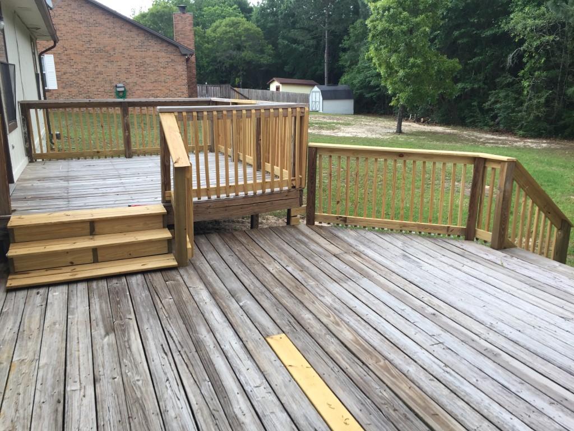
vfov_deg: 48.2
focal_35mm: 29
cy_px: 216
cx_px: 287
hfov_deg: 61.7
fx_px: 481
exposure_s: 1/60
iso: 32
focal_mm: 4.15
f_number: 2.2
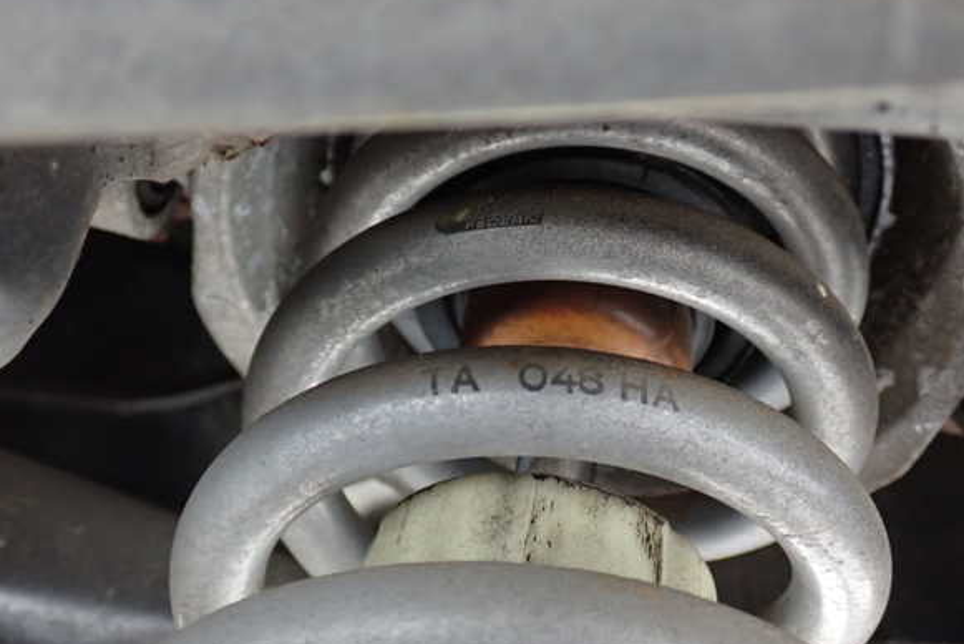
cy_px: 324
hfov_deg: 44.5
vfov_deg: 30.5
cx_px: 484
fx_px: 1179
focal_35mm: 44
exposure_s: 1/15
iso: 800
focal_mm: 7.31
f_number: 2.8
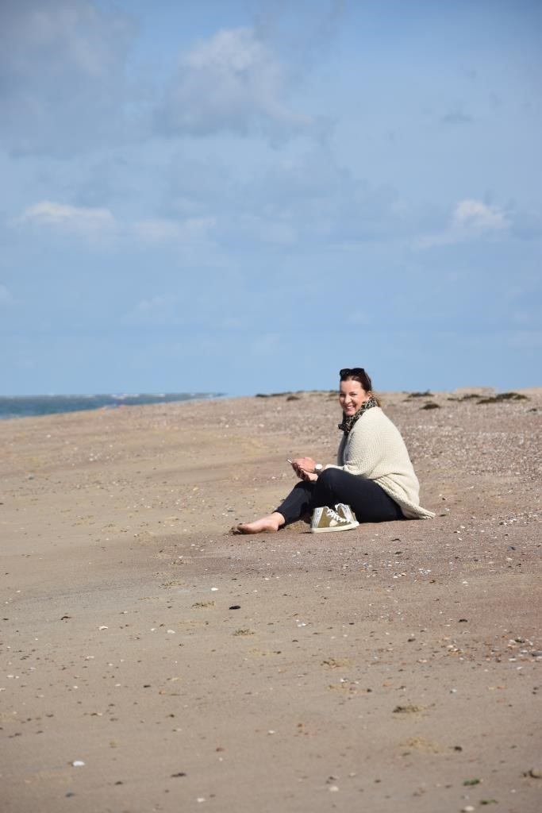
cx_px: 271
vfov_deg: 13.0
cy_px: 406
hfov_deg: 8.7
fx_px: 3555
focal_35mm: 158
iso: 100
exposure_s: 1/640
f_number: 5.6
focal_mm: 105
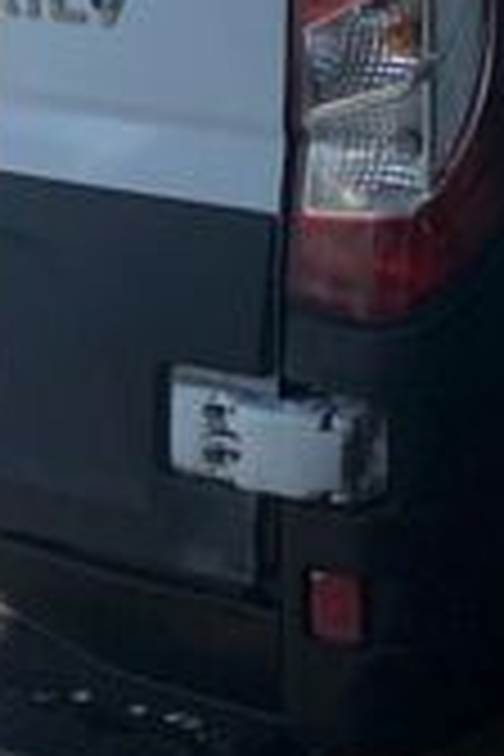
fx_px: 2709
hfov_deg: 10.6
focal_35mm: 129
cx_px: 194
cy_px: -428
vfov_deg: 14.6
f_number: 1.8
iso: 32
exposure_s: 1/5495
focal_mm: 4.25
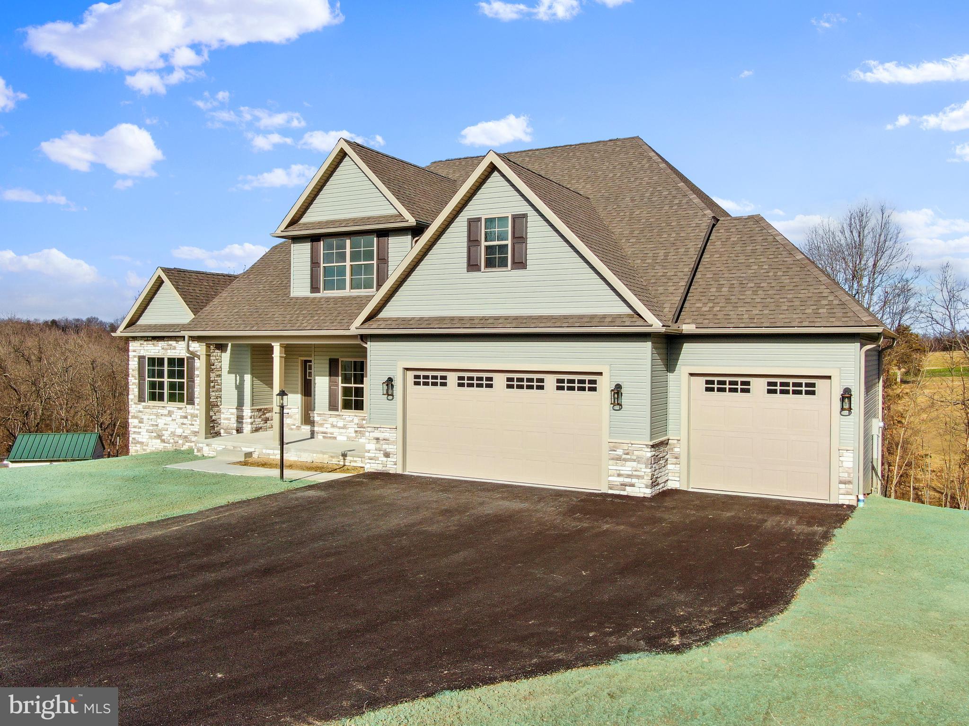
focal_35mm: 29
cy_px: 363
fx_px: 812
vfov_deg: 48.2
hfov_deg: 61.7
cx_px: 484
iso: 100
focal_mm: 5.11
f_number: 3
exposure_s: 1/1600
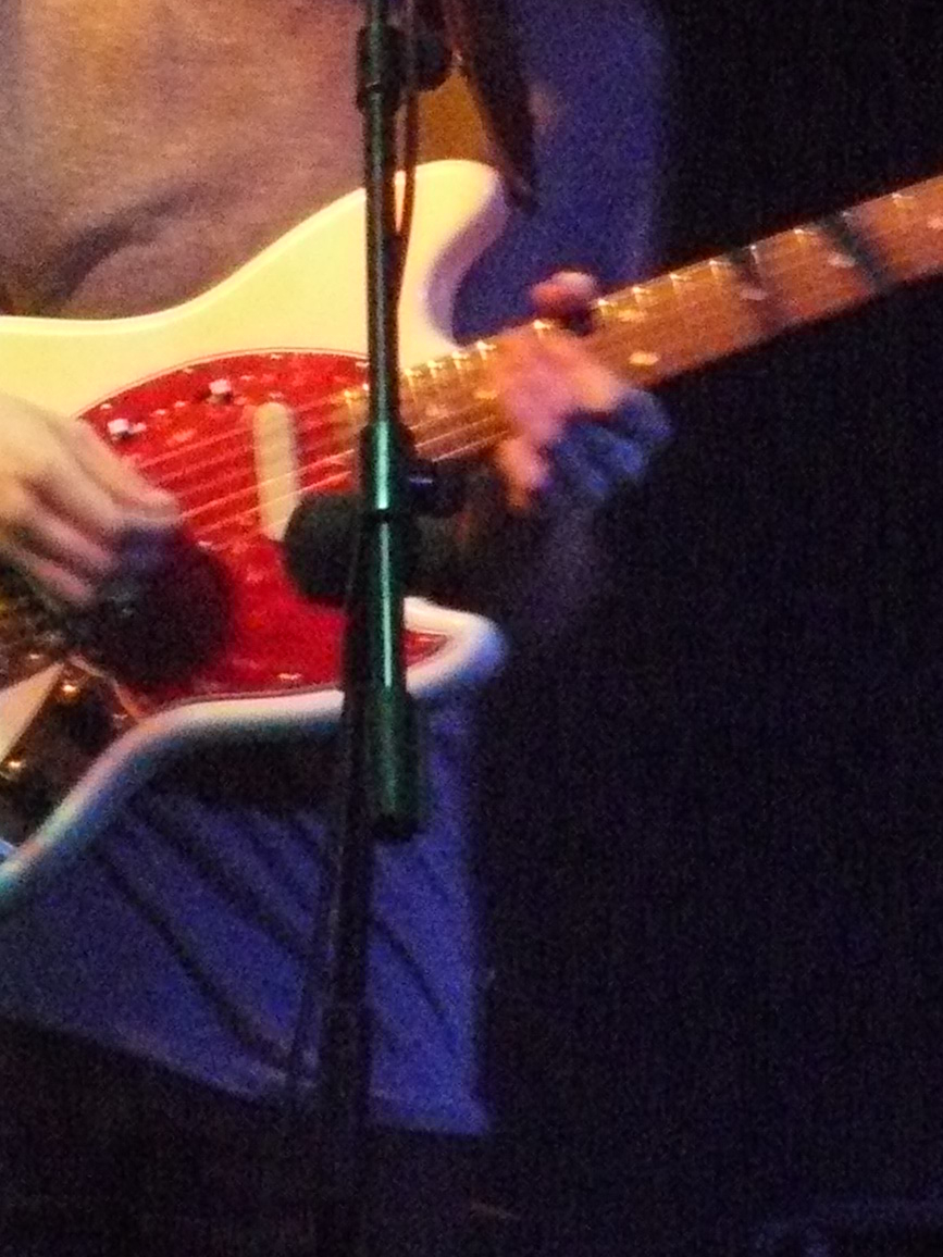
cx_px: -70
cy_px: 822
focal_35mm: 311
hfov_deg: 4.8
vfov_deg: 6.4
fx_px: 11296
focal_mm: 19.5
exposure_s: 1/8
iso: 800
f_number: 3.2
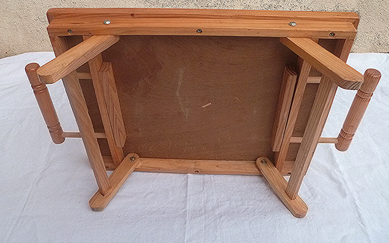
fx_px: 318
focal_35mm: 30
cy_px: 110
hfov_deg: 62.9
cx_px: 193
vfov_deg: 41.8
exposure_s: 1/1300
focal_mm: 5
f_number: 3.3
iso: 400
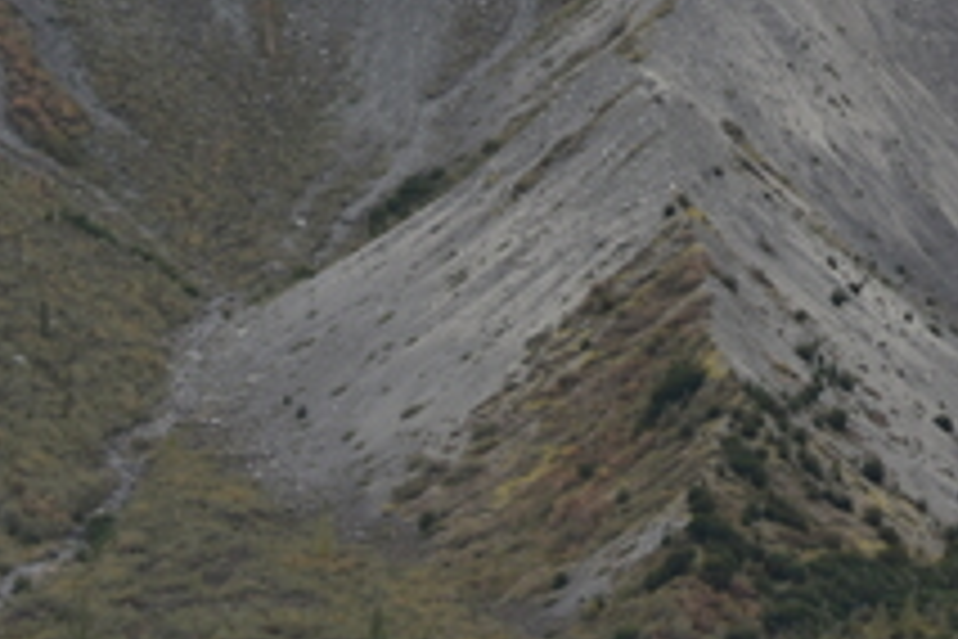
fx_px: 8941
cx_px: 1372
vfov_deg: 4.0
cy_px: -792
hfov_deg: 6.1
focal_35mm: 336
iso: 100
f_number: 6.3
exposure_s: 1/125
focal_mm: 56
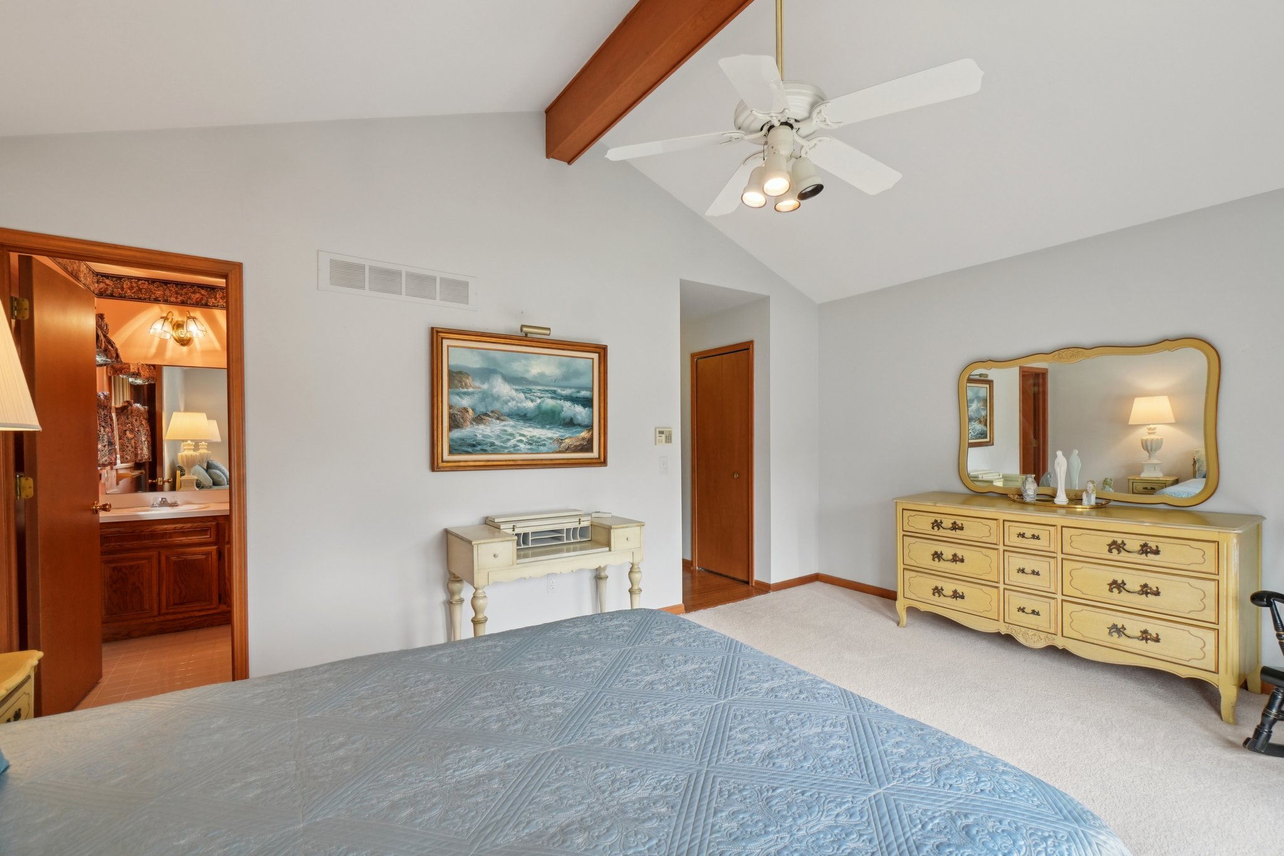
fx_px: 535
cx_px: 642
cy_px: 428
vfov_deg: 77.3
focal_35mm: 15
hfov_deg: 100.4
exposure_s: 1/30
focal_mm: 10
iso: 250
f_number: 8
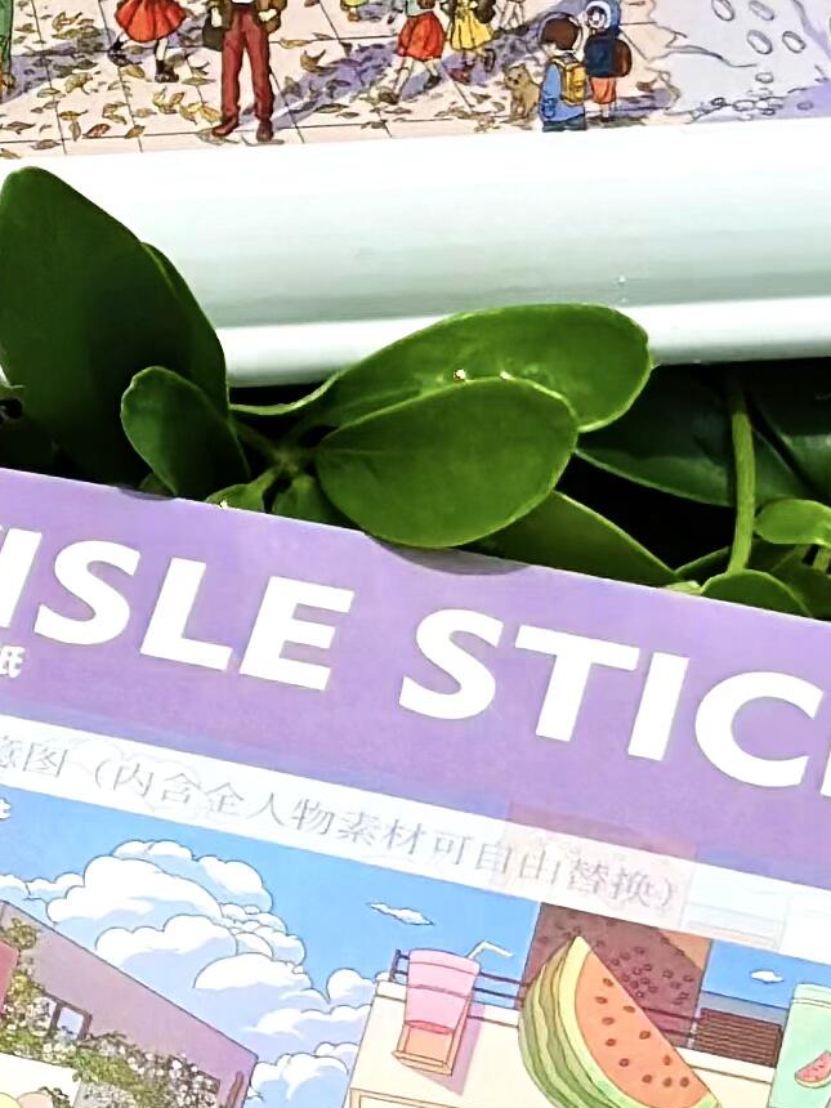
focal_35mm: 225
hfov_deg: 6.6
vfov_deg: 8.7
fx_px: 7202
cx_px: -144
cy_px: -43
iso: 100
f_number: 1.78
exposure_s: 1/18868
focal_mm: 6.86
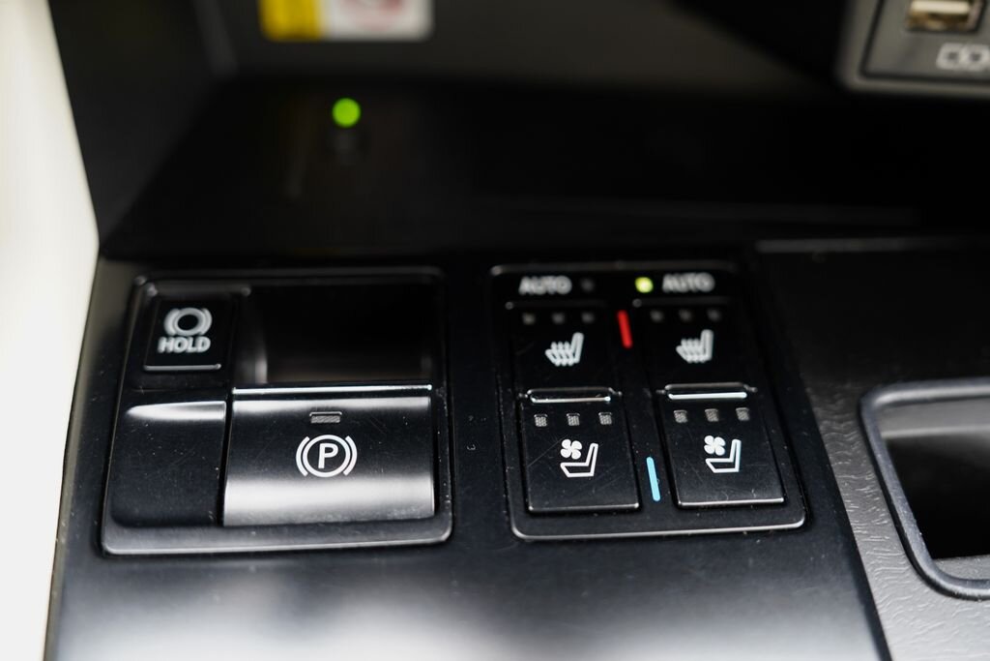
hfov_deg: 57.2
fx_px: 908
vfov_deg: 40.0
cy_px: 330
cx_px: 495
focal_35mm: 33
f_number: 2.8
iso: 1000
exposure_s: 1/40
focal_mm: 33
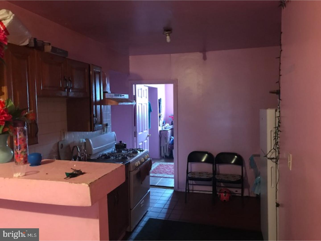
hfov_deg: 63.4
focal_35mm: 28
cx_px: 160
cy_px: 120
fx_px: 260
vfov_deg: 49.7
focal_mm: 3.99
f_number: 1.8
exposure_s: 1/5
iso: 100
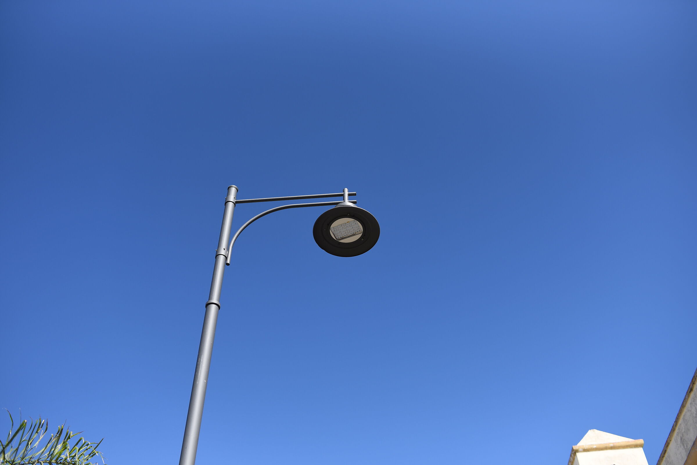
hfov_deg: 54.4
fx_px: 678
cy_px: 232
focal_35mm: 35
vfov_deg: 37.9
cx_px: 348
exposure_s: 1/4000
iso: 125
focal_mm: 35
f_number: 2.8
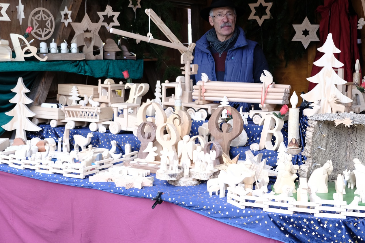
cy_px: 76
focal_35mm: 49
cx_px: 233
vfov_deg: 27.3
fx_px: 497
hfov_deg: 40.0
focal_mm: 20.5
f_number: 3.2
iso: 200
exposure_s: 1/70
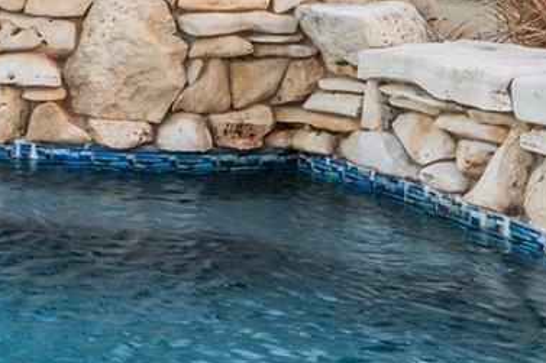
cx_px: -407
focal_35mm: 76
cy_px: -80
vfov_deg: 17.1
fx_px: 1152
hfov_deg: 20.1
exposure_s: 1/15
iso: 250
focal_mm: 14
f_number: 8
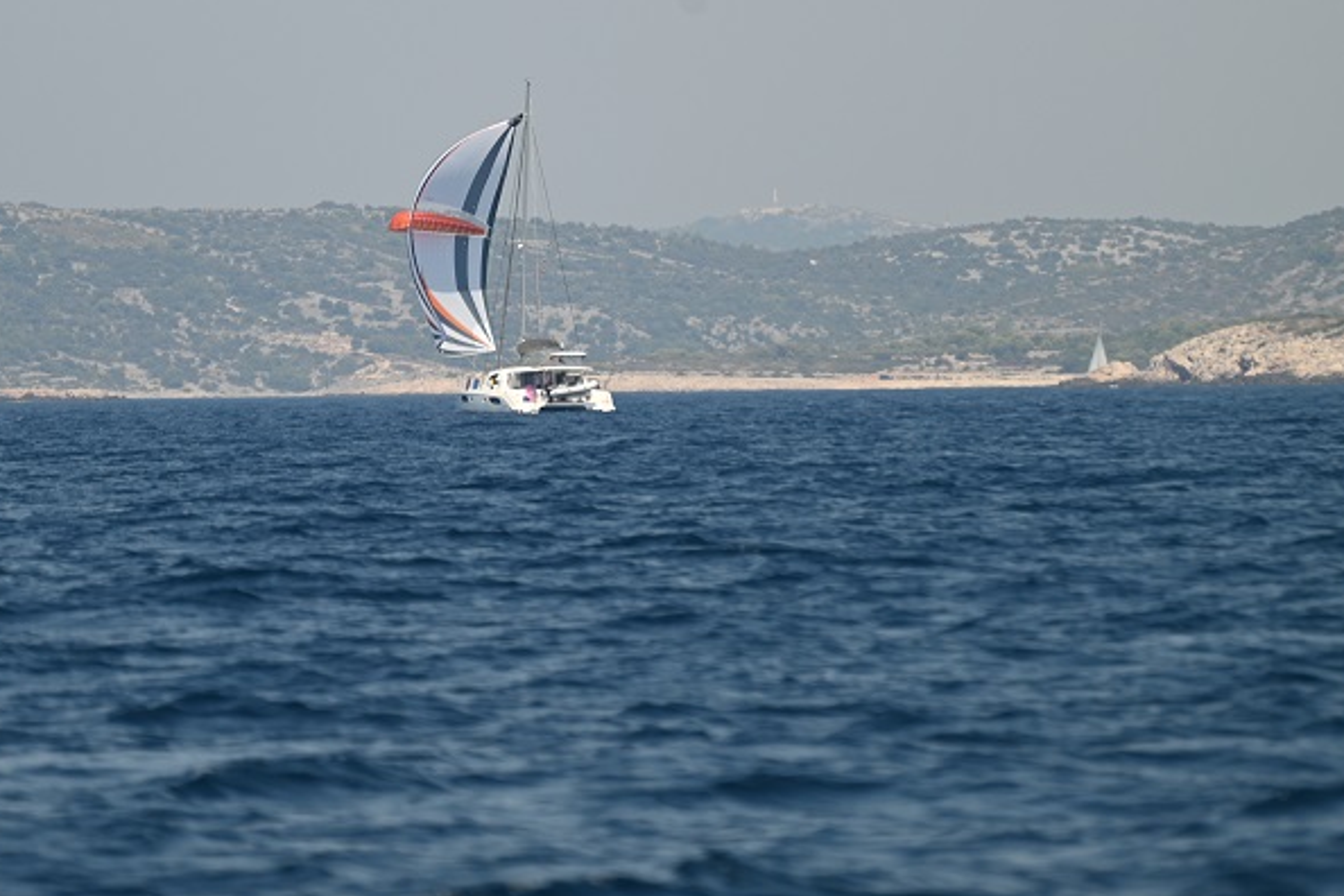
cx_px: 482
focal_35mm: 505
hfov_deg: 4.1
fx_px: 18852
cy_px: 234
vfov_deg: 2.7
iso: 100
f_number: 5.6
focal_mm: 300
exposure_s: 1/640
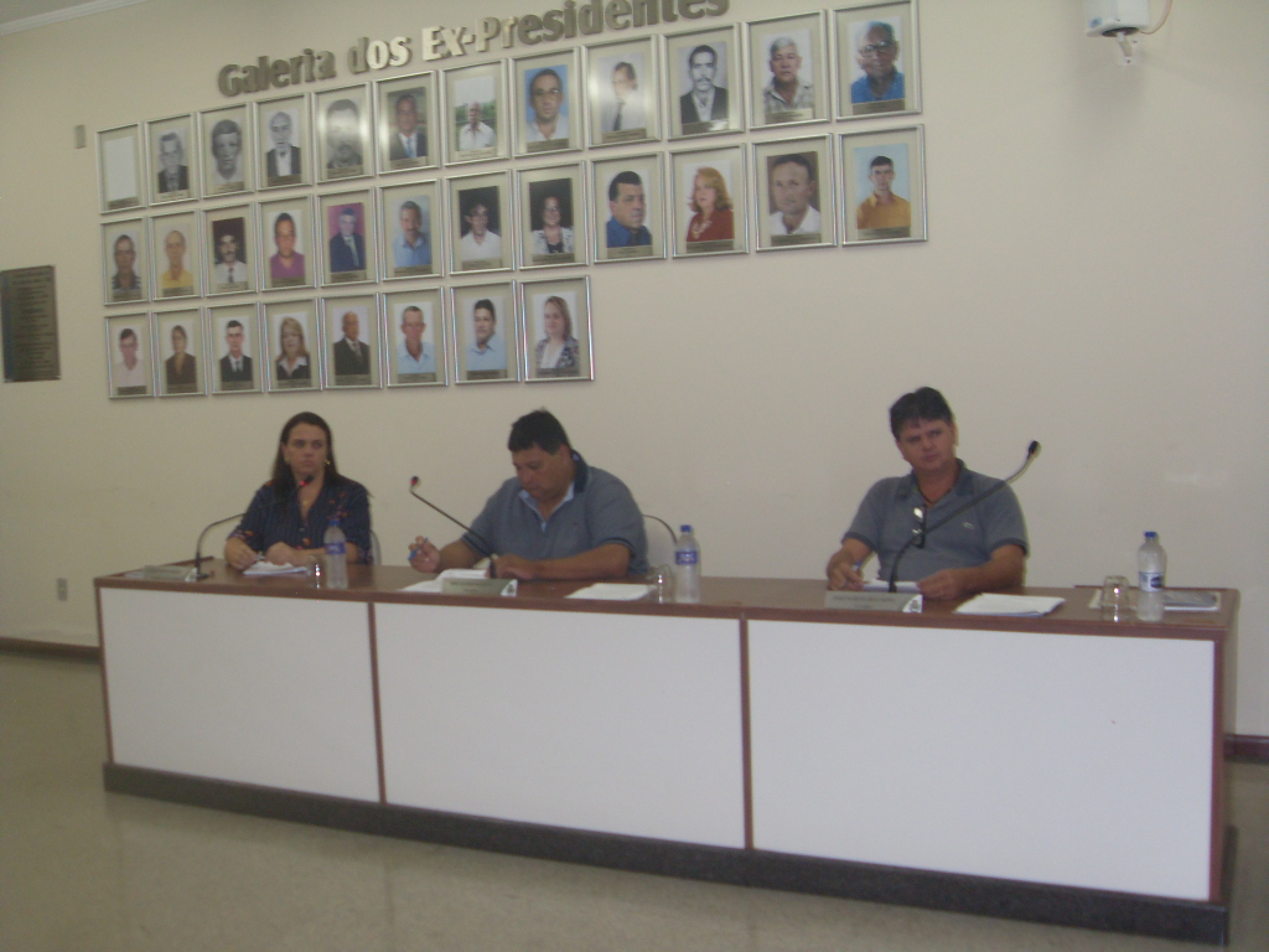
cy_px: 476
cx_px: 634
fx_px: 1356
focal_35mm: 37
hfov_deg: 50.1
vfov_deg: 38.7
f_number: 2.8
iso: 100
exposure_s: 1/45
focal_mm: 6.3
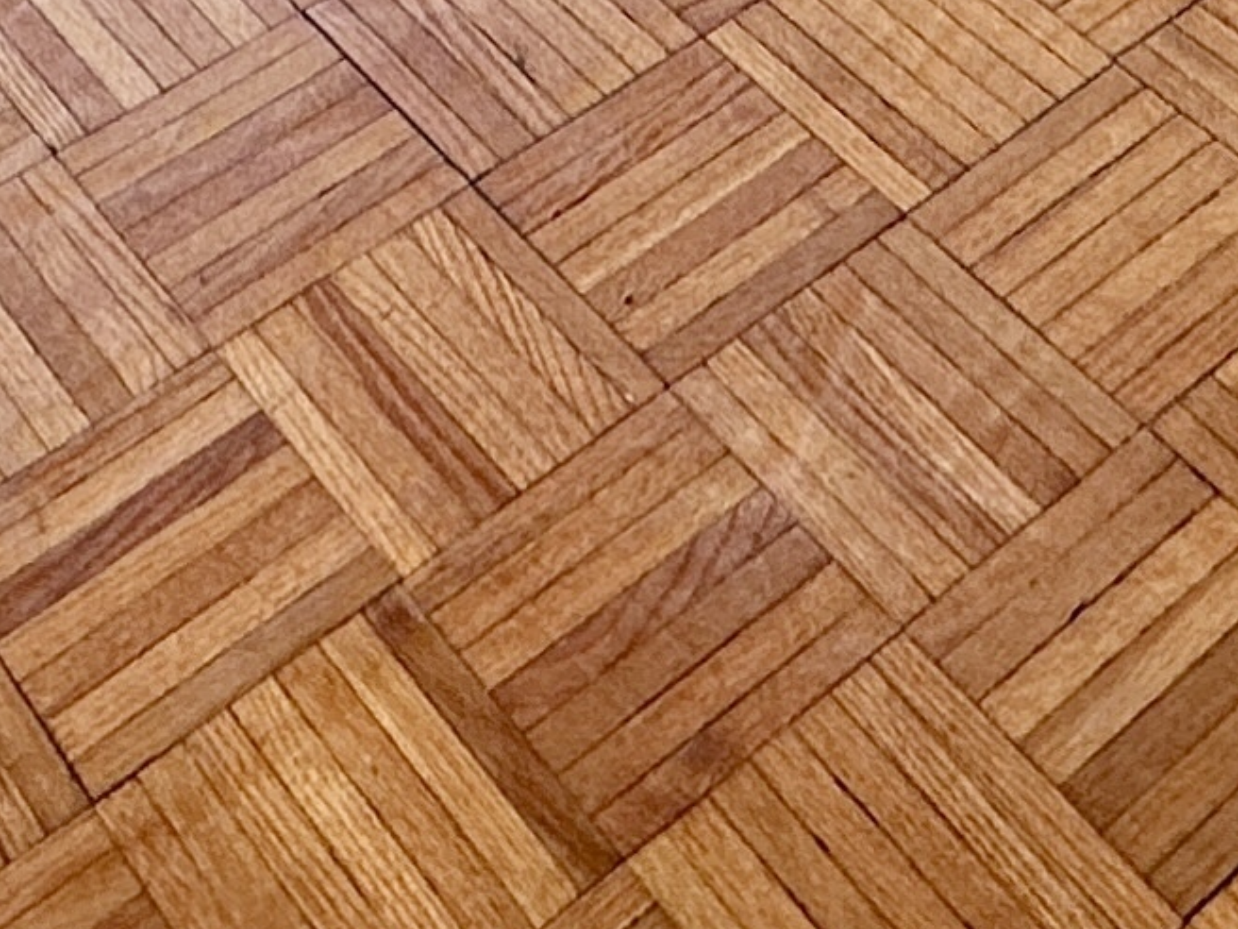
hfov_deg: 22.7
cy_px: -1567
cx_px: 481
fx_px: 3076
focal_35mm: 86
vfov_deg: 12.1
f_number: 2.2
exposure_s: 1/176
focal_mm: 2.22
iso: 40
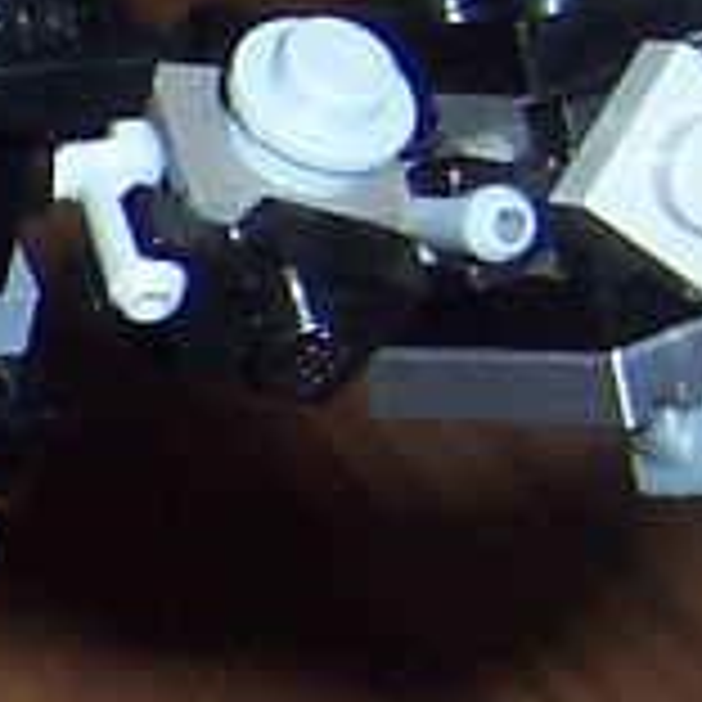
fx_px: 5621
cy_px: 608
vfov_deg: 7.1
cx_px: -1323
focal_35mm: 245
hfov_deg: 6.6
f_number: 2.8
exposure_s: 1/60
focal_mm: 5.6
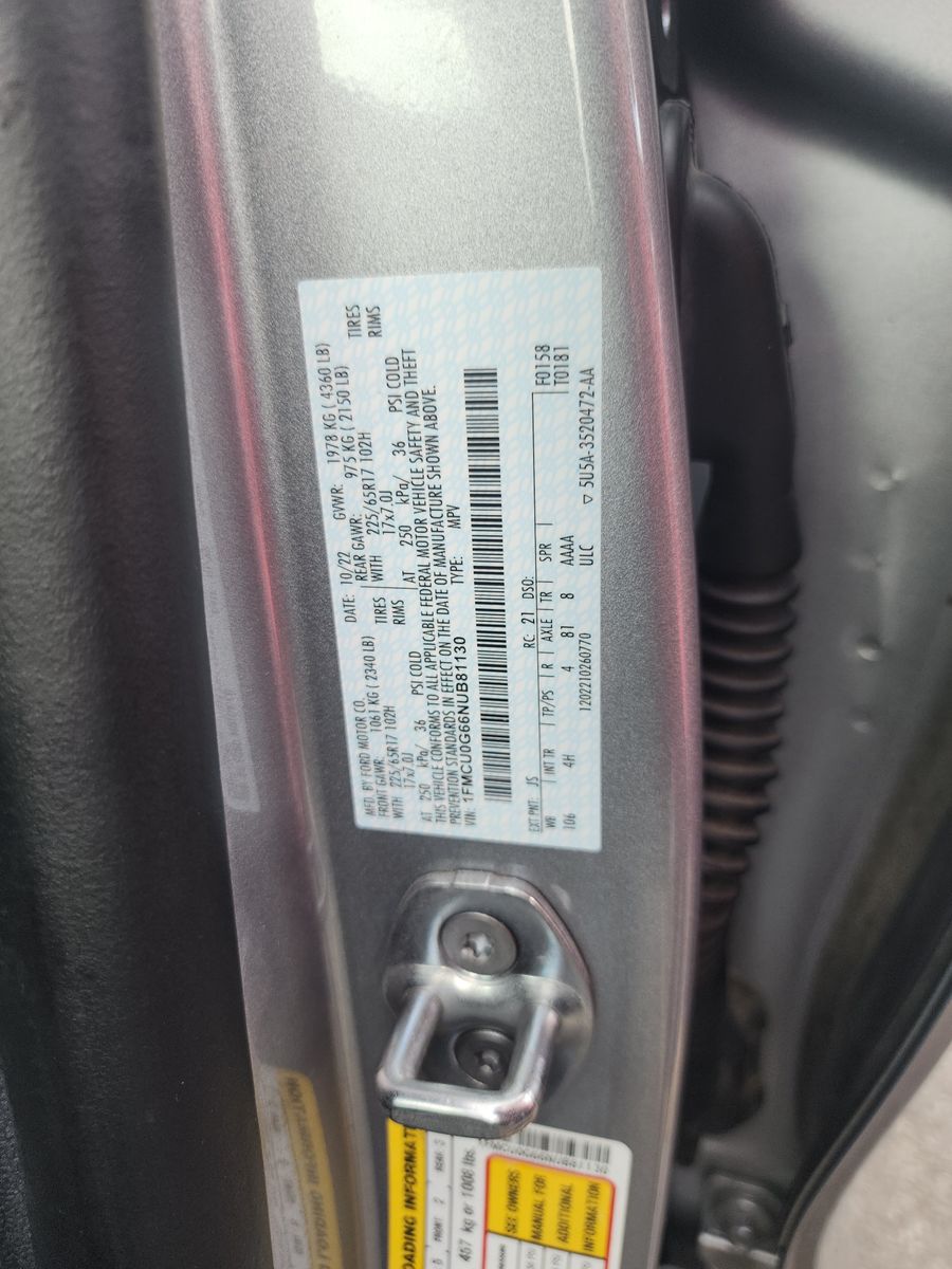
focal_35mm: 23
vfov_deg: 73.9
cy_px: 634
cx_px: 476
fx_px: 843
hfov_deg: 58.9
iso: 64
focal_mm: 6.4
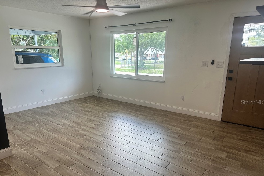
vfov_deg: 49.3
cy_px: 102
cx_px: 129
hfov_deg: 69.4
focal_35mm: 26
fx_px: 191
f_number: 1.78
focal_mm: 6.86
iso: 80
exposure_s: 1/120
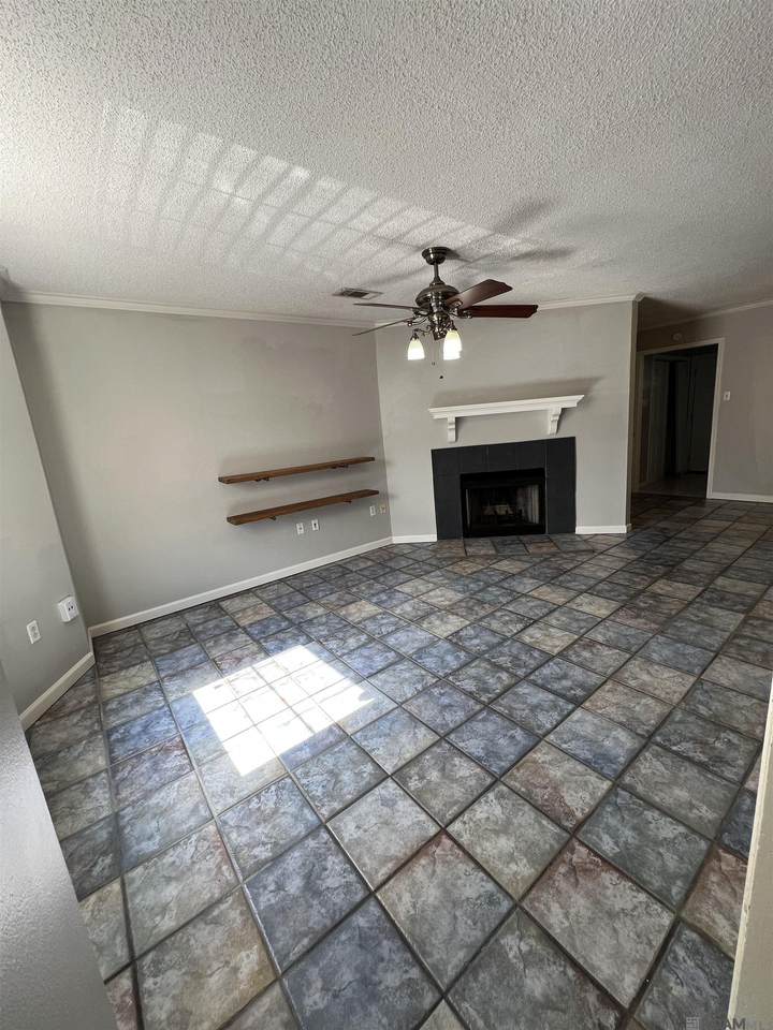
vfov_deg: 106.2
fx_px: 387
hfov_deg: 89.9
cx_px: 386
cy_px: 515
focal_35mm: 13
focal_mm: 1.57
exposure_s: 1/120
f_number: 1.8
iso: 64
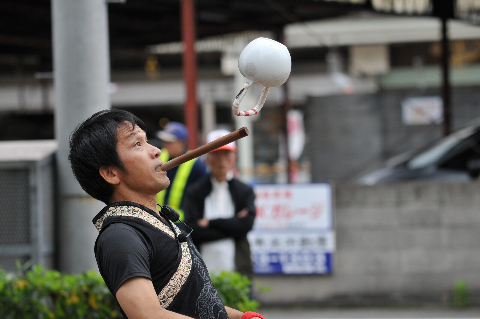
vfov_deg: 6.8
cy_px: 160
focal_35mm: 202
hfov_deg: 10.2
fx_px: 2697
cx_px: 240
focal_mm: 135
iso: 400
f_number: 4
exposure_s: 1/640
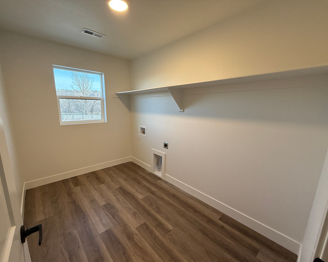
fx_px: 146
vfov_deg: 84.0
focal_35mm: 15
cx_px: 155
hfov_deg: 96.7
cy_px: 135
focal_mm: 2.22
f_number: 2.2
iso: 160
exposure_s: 1/120
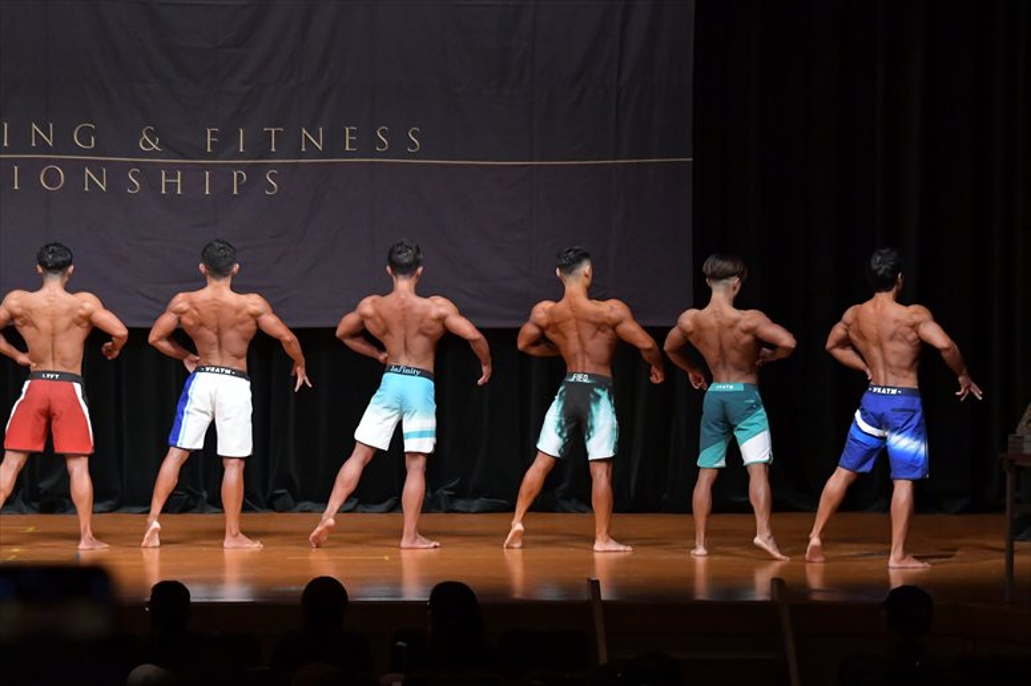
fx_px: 4294
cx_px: 516
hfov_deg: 13.7
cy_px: 343
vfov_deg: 9.1
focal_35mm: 150
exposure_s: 1/400
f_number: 5.6
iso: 5000
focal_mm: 100
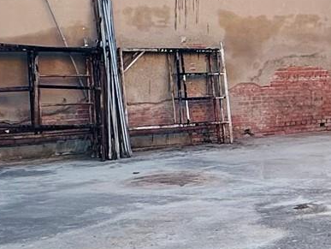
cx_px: 494
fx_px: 708
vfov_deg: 19.7
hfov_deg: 21.9
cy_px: 42
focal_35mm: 74
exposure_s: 1/467
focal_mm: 2.22
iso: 40
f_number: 2.2
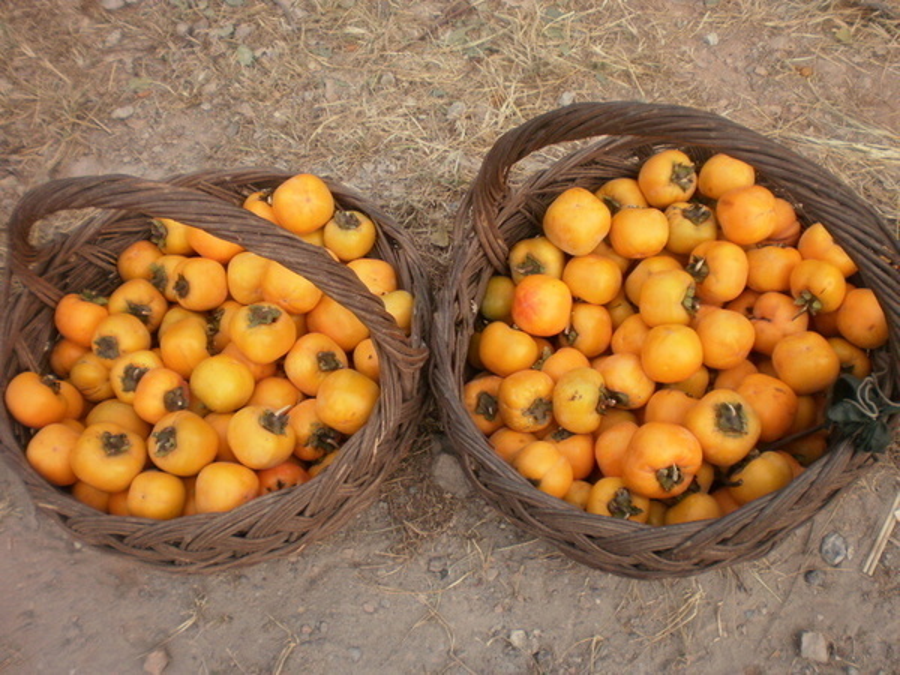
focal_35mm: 36
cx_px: 450
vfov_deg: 39.7
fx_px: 936
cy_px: 338
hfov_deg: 51.4
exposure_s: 1/500
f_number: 3.1
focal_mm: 6.3
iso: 100
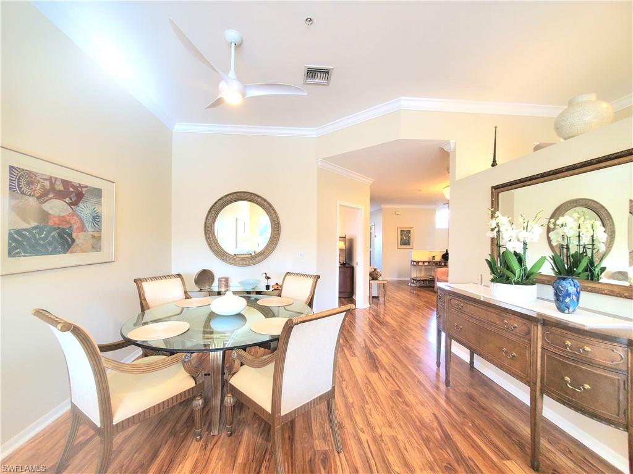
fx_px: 238
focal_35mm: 13
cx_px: 316
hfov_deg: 106.2
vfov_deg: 89.9
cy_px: 237
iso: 160
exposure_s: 1/60.2
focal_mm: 1.8
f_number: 2.2
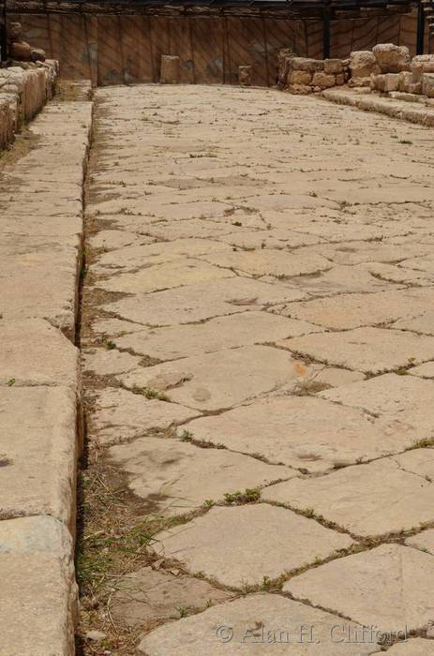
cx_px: 217
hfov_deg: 17.4
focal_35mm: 78
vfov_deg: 26.1
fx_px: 1418
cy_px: 328
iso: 160
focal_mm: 52
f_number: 20
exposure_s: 1/160
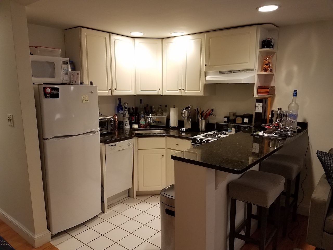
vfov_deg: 53.1
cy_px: 125
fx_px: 250
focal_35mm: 26
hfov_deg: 67.3
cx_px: 166
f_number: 1.7
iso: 100
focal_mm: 4.2
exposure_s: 1/60
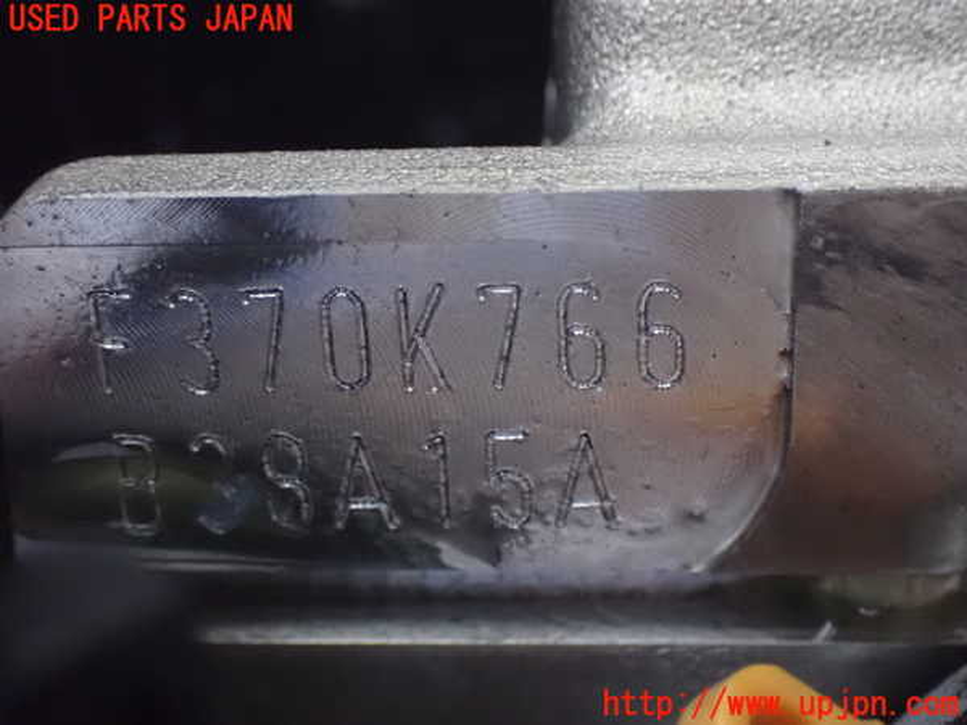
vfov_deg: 25.2
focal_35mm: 58
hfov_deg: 33.2
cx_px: 484
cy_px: 362
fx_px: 1620
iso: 1600
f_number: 3.5
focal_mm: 10.35
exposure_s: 1/8
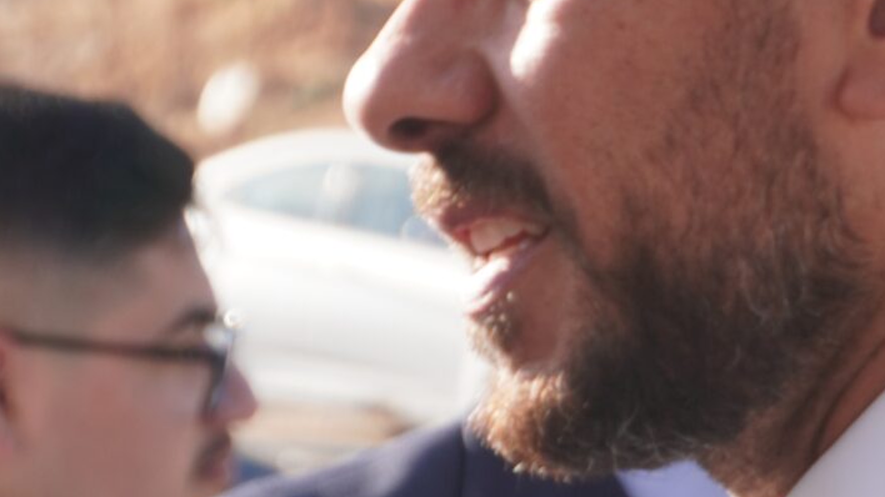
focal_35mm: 284
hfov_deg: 7.6
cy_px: 648
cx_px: 119
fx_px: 6664
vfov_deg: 4.3
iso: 100
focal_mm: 50
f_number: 5.6
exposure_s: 1/160
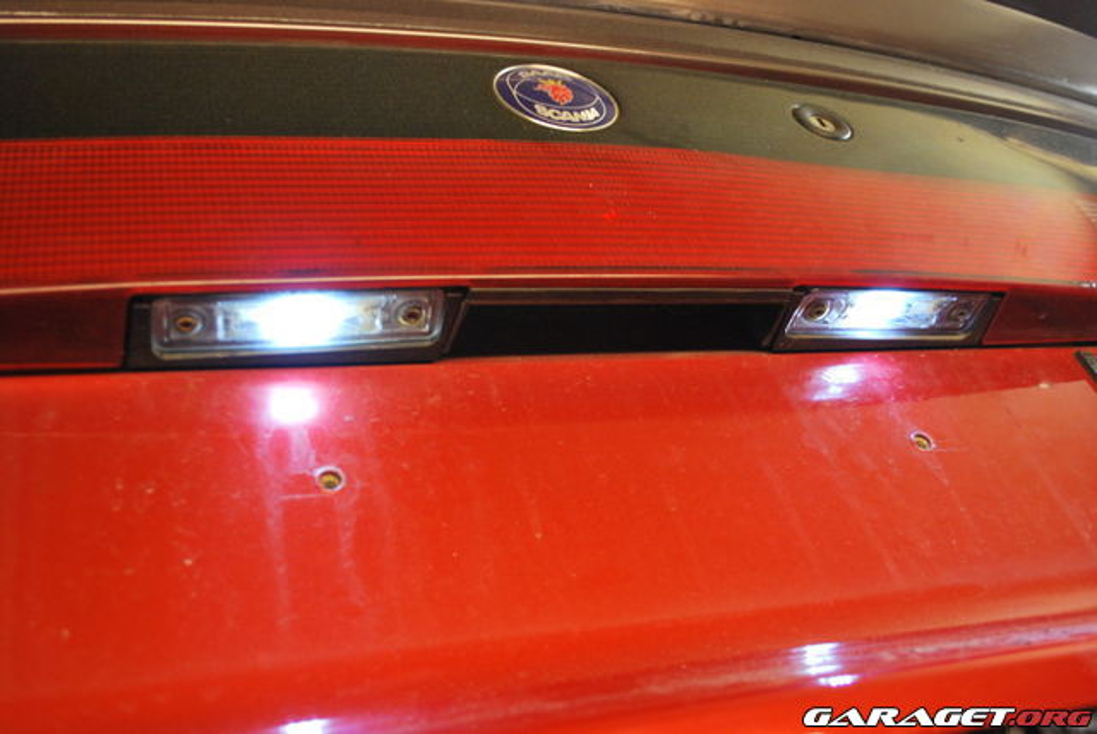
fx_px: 1098
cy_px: 367
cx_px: 548
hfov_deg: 53.1
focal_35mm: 36
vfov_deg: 36.9
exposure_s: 1/20
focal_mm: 24
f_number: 4.2
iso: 800
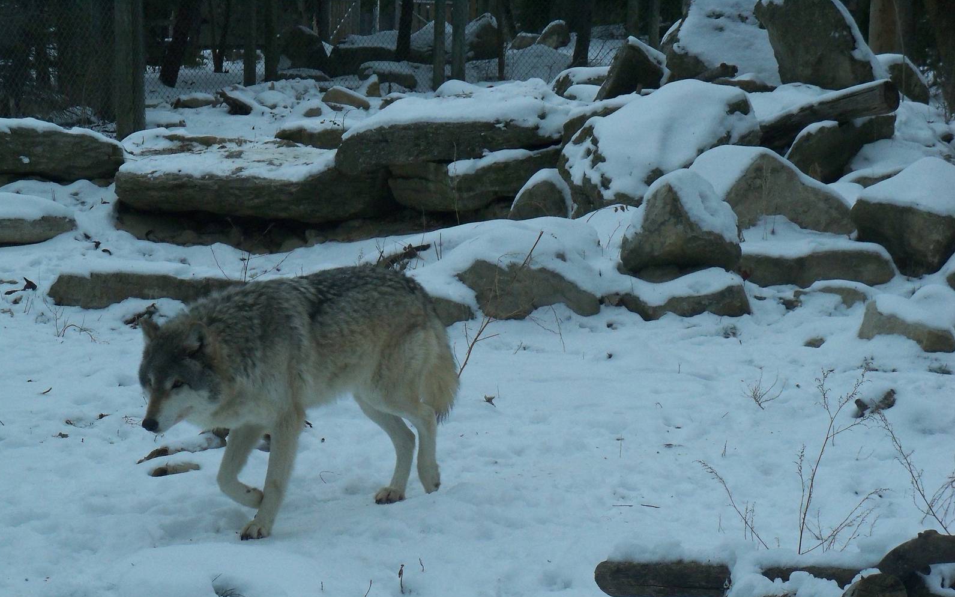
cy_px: 359
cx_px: 475
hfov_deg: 18.4
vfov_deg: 11.6
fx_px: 2941
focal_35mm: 113
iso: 250
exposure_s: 1/500
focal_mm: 18.8
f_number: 4.2
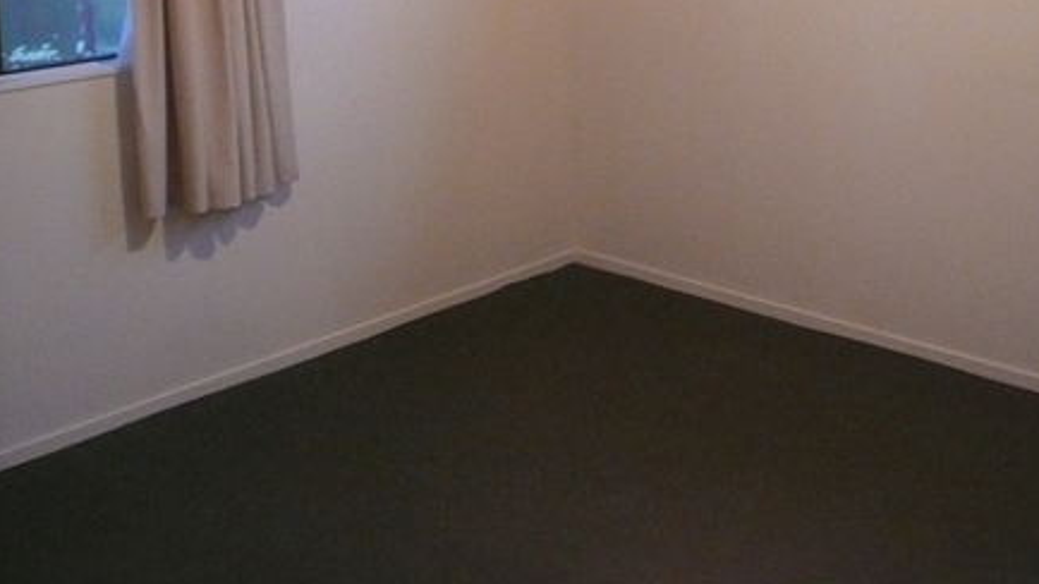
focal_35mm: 45
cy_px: 12
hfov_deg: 45.4
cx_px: 567
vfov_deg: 25.3
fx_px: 1240
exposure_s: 1/30
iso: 400
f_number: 2.8
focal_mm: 4.6
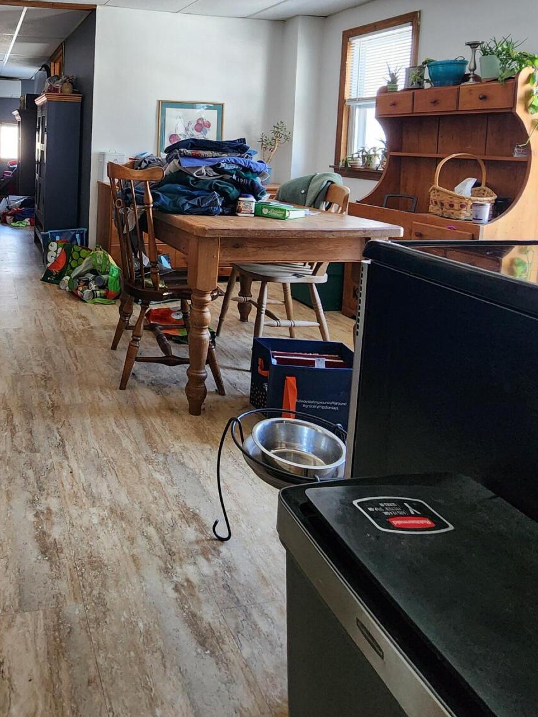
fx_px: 476
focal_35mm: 23
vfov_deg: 68.7
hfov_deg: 53.6
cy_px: 172
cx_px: 83
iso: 200
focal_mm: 2.2
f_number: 2.2
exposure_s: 1/60
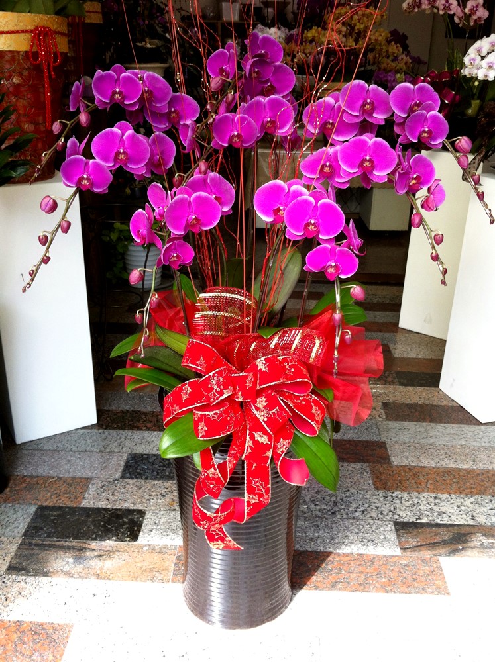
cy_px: 331
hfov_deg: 40.6
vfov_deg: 52.7
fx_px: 669
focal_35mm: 35
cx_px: 248
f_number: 2.8
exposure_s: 1/120
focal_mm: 3.85
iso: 100
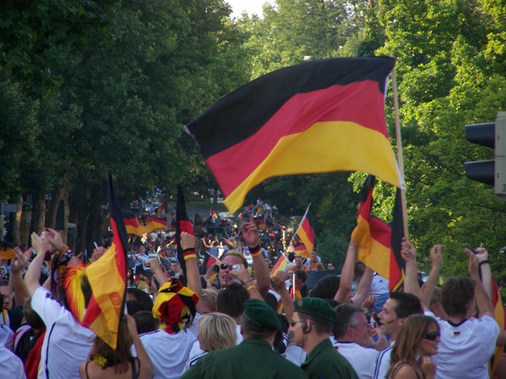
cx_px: 253
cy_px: 190
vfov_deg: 3.9
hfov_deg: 5.2
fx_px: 5555
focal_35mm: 380
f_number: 3.7
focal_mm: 63
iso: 160
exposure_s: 1/400
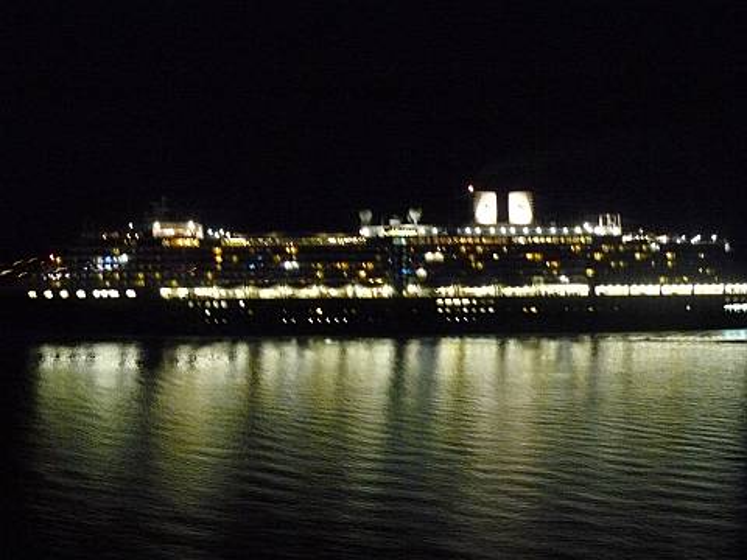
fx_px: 777
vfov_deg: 39.7
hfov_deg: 51.4
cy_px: 280
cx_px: 374
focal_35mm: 36
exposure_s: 1/4
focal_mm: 6
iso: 800
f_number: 2.8
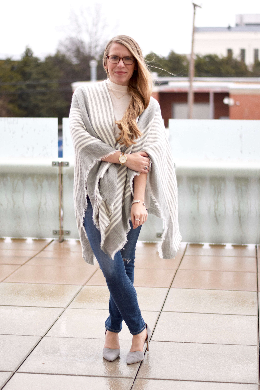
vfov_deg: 27.0
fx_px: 812
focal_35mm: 75
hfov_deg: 18.2
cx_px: 130
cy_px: 195
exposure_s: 1/125
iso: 100
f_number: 1.8
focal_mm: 50
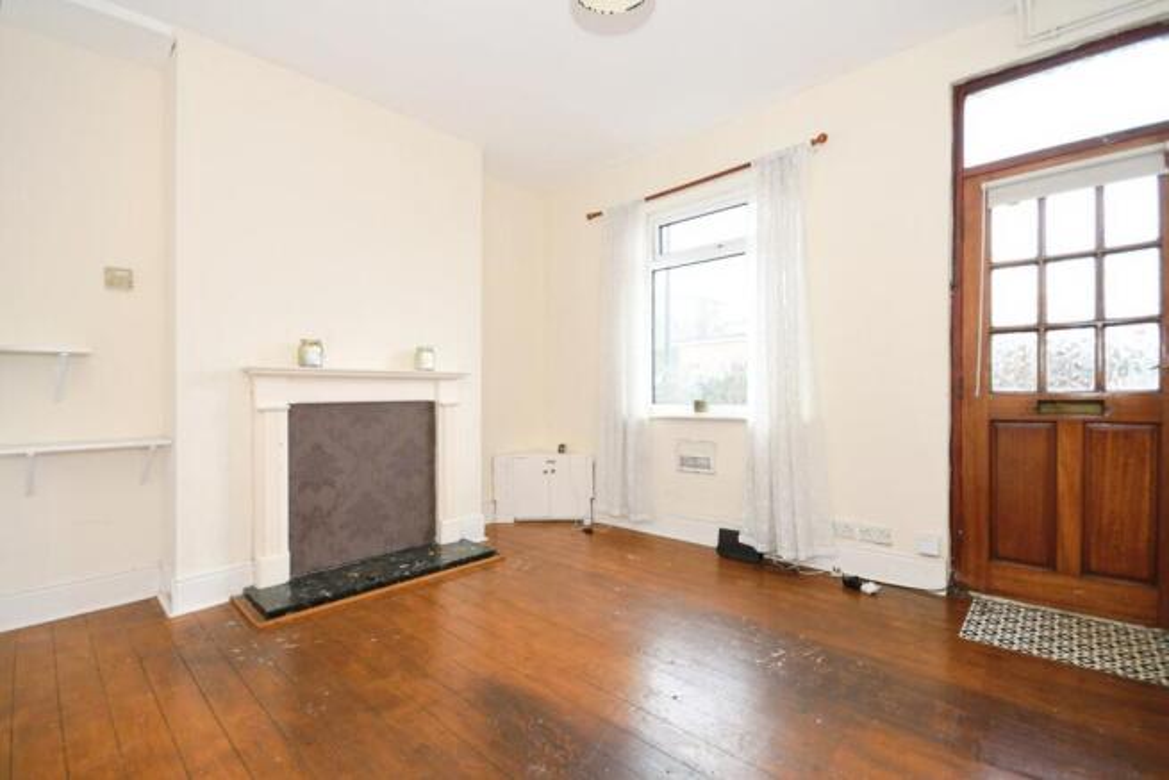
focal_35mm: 15
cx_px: 584
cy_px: 390
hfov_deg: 100.4
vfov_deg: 77.4
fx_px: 487
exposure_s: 1/60
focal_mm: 10
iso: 400
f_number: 8
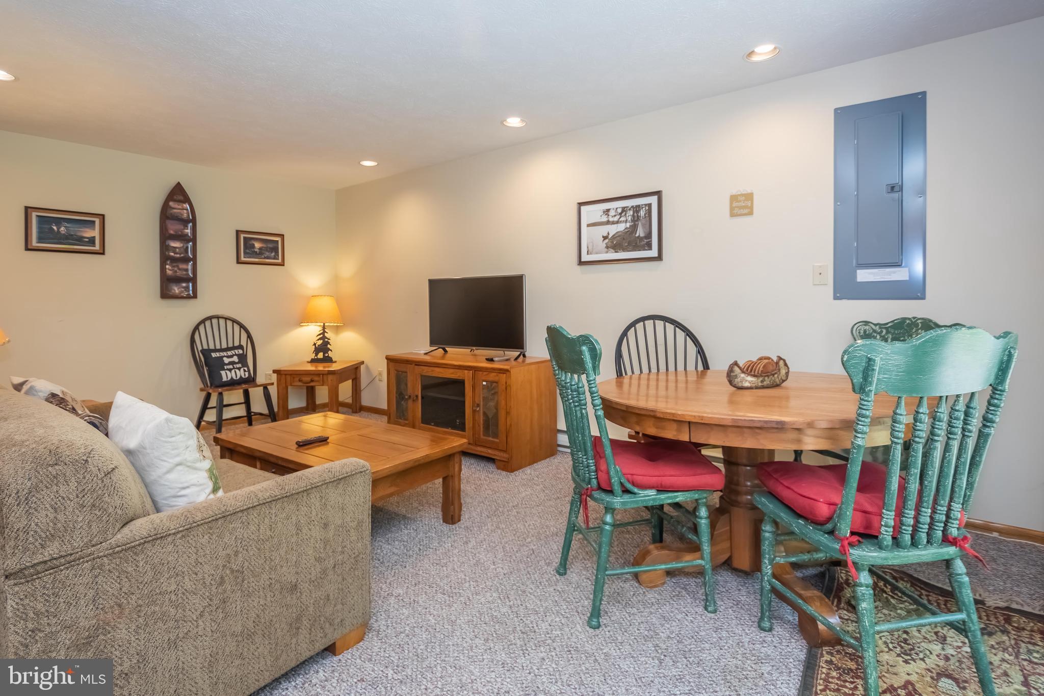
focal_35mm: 16
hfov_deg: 96.7
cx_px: 522
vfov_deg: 73.7
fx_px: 464
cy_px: 348
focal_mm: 11
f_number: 3.8
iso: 640
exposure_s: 1/60
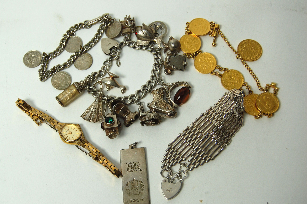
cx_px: 140
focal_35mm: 51
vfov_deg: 26.7
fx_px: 431
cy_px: 101
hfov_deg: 39.2
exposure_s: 1/125
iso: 250
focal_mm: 31
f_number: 5.6
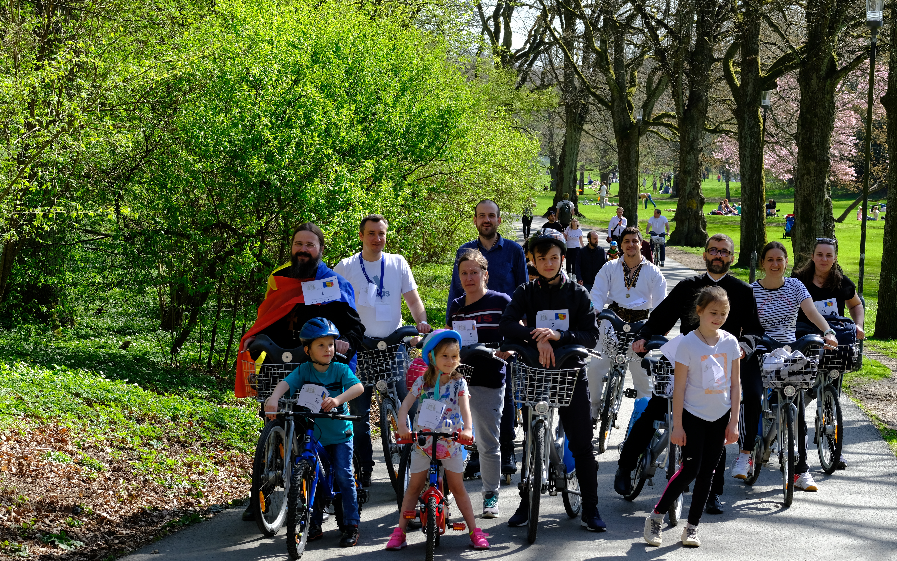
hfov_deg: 26.8
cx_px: 447
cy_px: 297
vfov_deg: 16.9
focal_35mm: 77
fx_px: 1882
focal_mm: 50
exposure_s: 1/250
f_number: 6.4
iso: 320
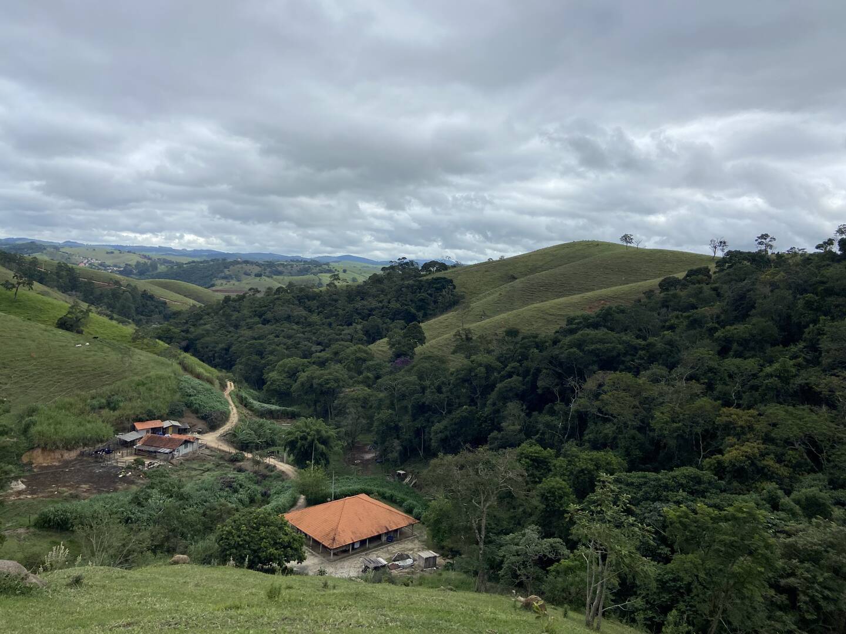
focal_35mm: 26
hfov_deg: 67.3
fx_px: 635
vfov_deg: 53.1
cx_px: 423
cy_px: 317
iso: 32
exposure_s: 1/1608
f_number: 1.8
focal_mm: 4.25
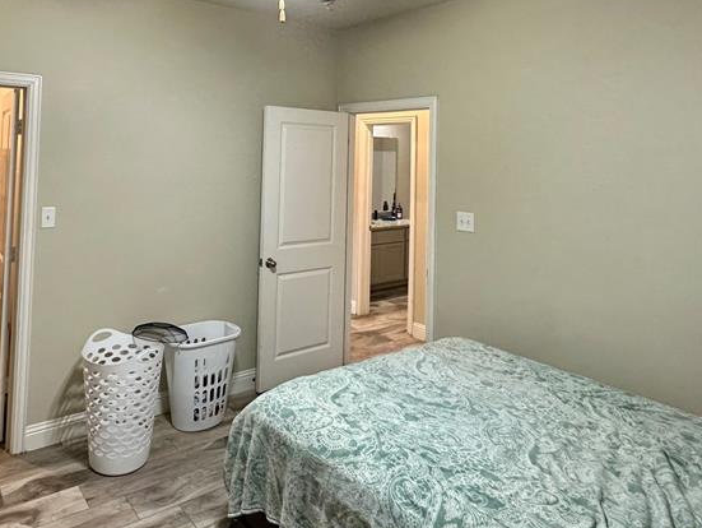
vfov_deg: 50.9
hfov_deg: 66.1
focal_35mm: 26
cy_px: 131
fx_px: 528
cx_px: 256
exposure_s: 1/60
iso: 200
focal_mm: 2.22
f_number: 2.2
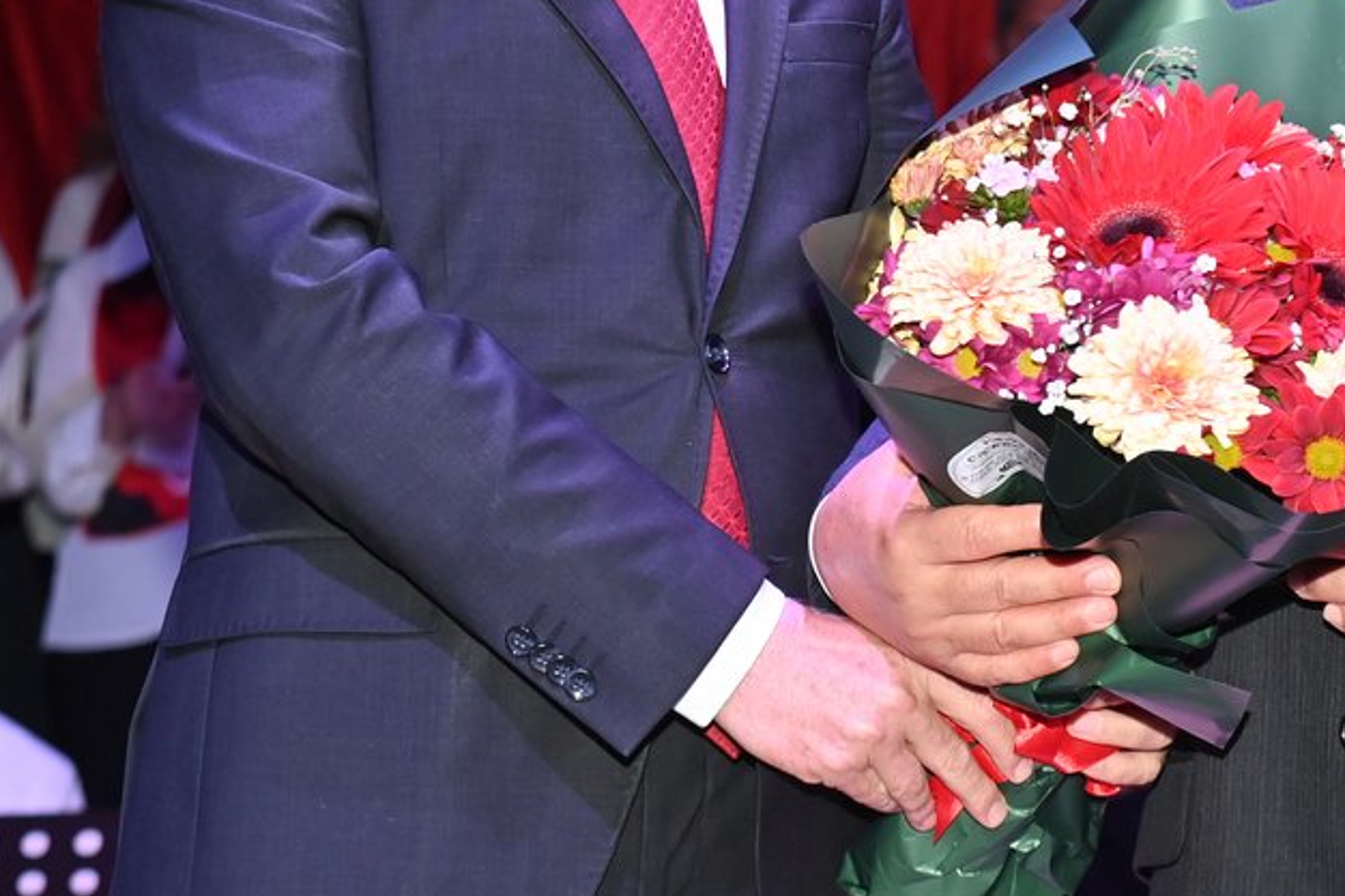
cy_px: 52
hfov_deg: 15.8
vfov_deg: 10.6
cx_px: 1036
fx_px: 4818
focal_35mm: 129
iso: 1000
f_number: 5
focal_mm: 58
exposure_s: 1/320
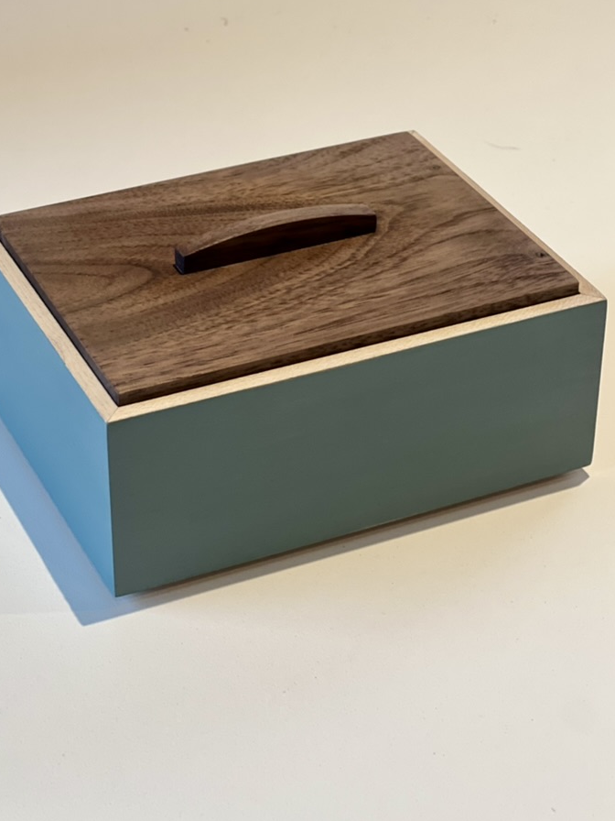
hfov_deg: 16.8
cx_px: 286
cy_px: 370
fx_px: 2085
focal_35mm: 88
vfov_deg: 22.2
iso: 200
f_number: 2.8
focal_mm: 9
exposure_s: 1/33
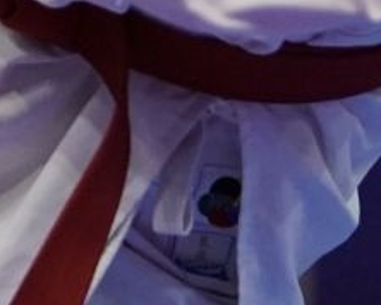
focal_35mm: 1271
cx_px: -532
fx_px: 14345
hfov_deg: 1.5
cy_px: -266
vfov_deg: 1.2
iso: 3200
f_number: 2.8
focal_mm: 167
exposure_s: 1/1000
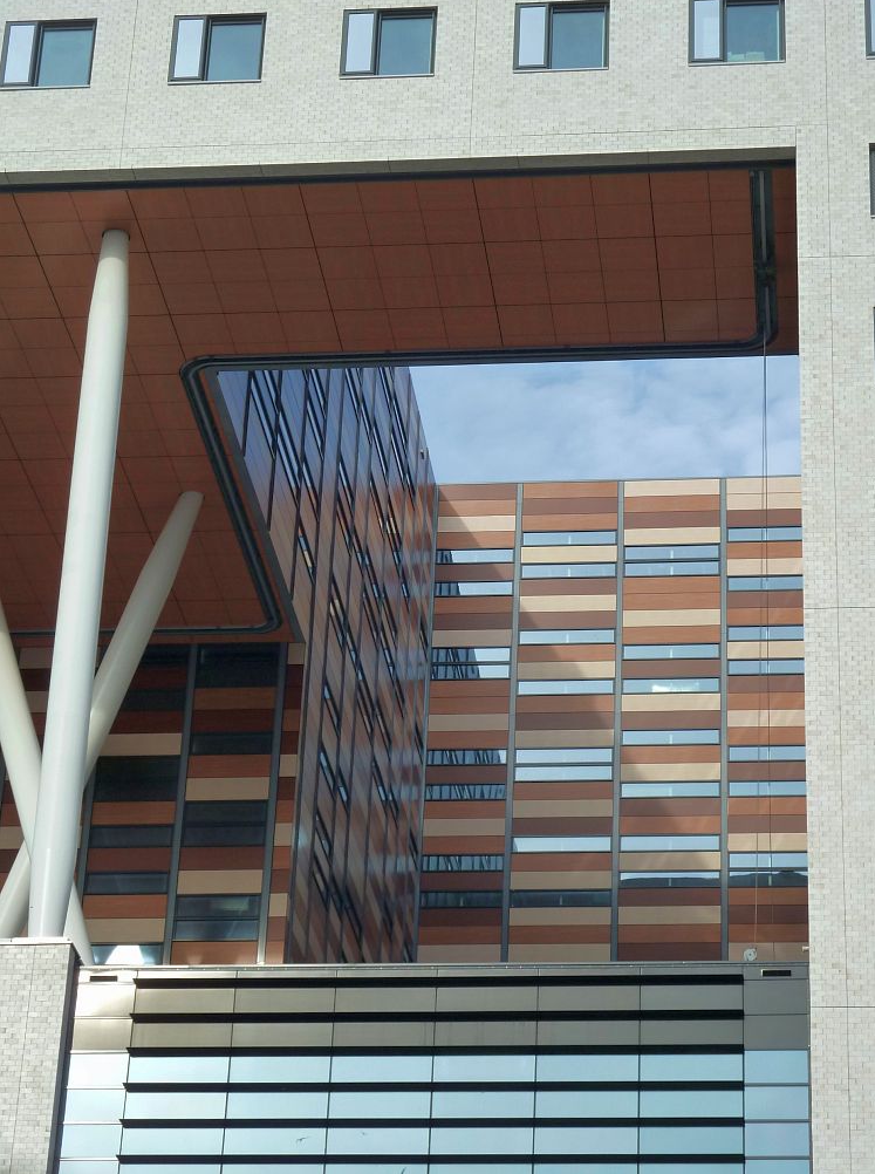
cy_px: 586
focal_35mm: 92
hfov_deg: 16.0
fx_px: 3113
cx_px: 446
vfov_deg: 21.4
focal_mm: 14.7
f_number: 4.3
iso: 125
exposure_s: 1/320
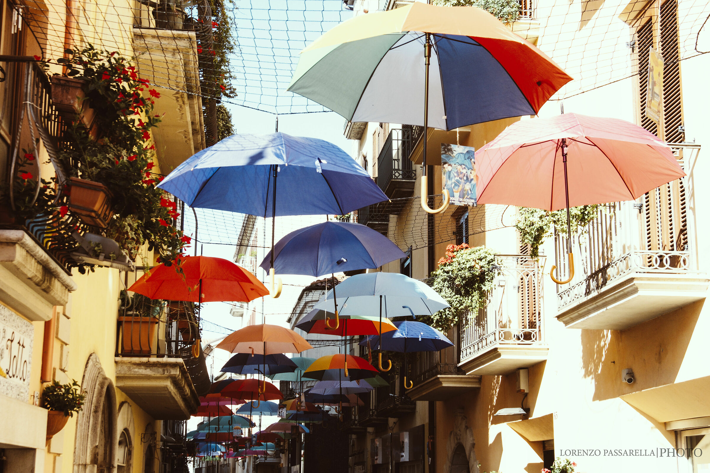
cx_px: 355
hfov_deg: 38.2
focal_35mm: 52
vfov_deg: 26.0
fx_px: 1025
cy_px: 236
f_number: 9
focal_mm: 34.5
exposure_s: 1/400
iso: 500
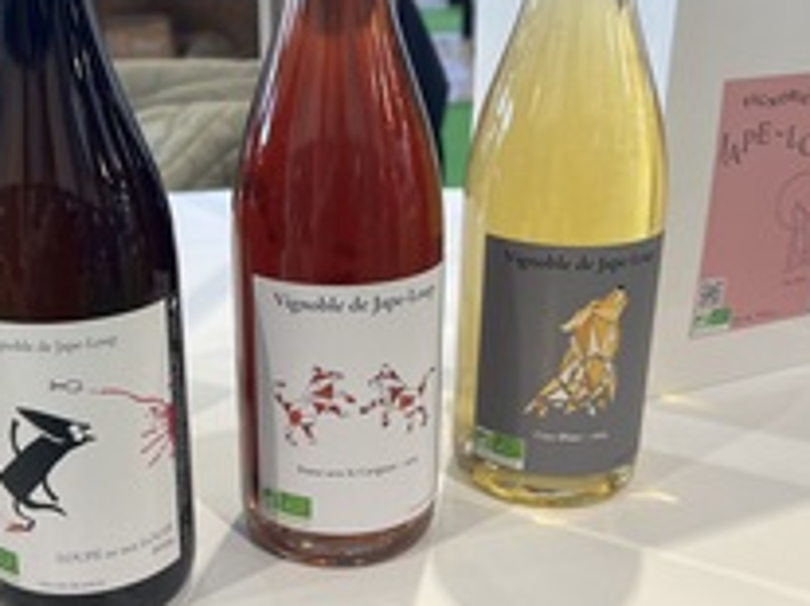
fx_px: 1029
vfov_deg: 32.8
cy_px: 315
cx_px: 282
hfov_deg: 42.5
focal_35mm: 44
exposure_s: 1/121
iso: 100
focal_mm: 5.7
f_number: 1.5
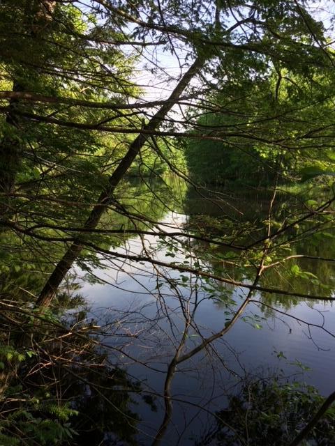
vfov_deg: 61.7
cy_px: 223
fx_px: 374
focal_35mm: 29
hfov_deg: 48.2
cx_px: 168
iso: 32
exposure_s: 1/394
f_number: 2.2
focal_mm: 4.15
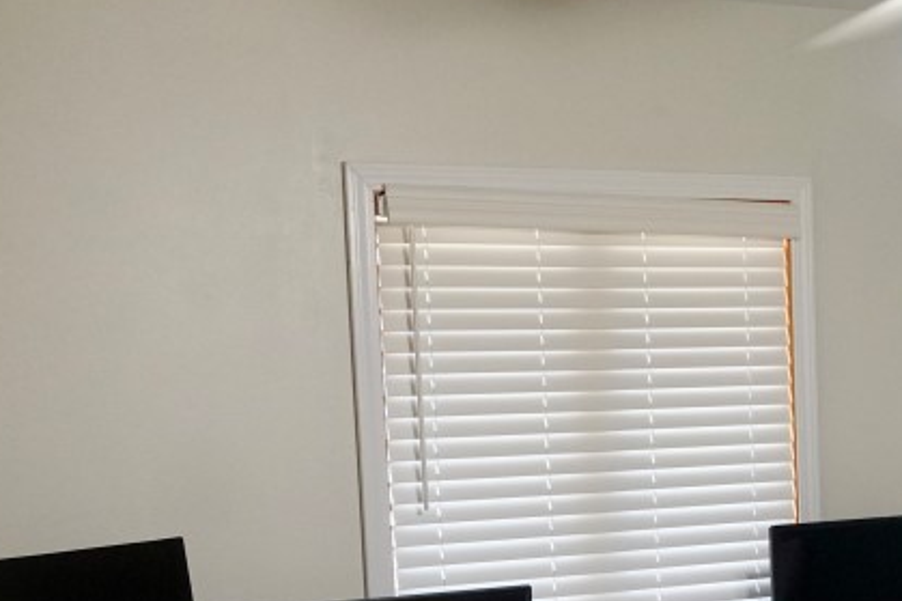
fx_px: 1928
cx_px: 932
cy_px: 597
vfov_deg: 17.3
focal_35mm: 77
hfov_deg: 24.9
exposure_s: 1/160
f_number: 3.5
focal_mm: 19
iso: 2500
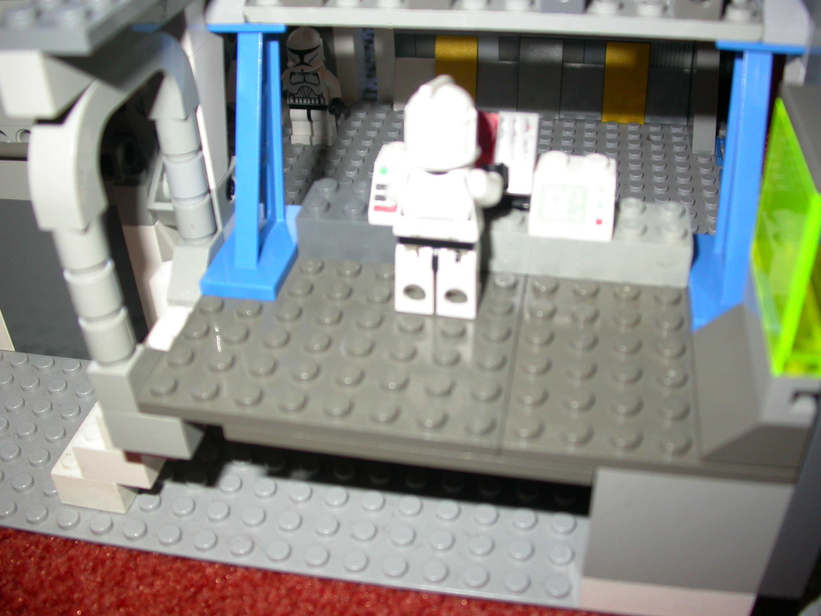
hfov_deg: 49.0
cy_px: 308
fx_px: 901
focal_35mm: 38
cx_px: 410
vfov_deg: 37.7
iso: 100
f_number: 2.6
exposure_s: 1/60
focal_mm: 7.85
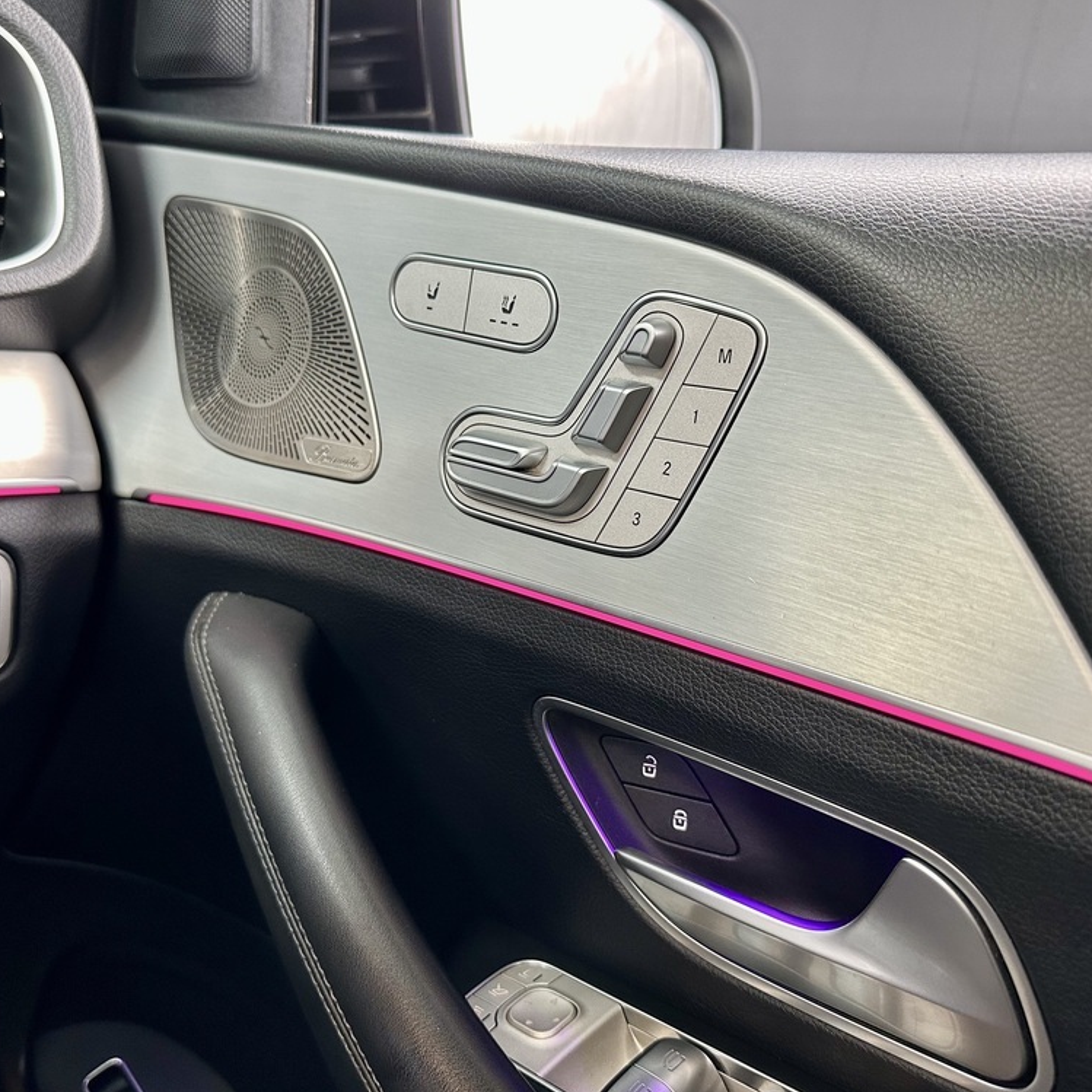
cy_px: 535
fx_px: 1035
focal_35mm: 29
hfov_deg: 55.6
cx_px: 509
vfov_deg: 55.6
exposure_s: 1/52
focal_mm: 6.86
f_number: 1.78
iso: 200
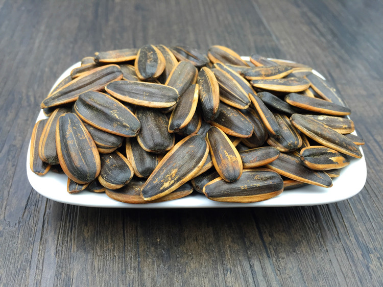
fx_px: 321
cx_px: 192
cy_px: 144
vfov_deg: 48.2
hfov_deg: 61.7
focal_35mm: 29
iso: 50
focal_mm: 4.15
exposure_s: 1/120
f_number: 2.2
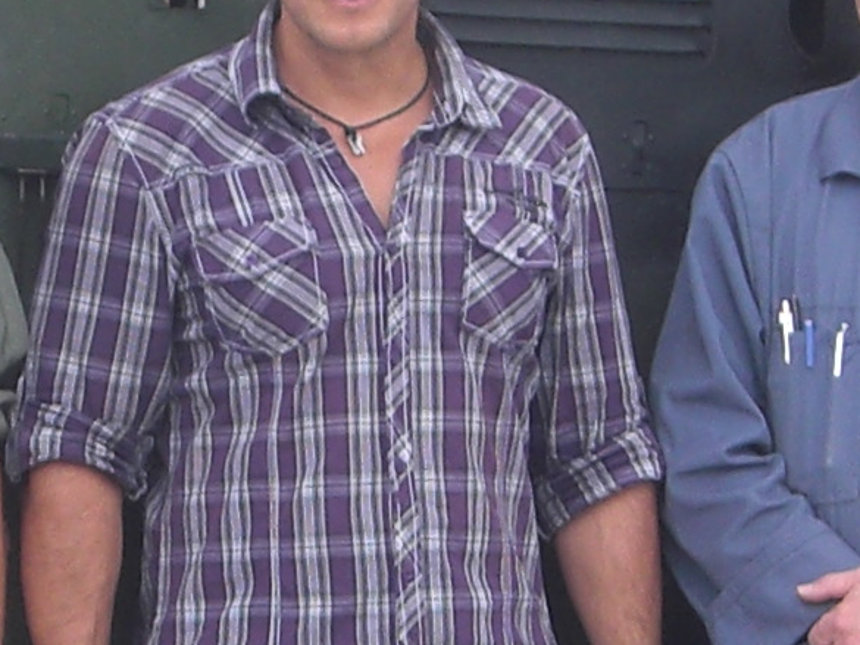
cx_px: 9
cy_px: 511
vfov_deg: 5.2
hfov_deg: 6.9
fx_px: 7132
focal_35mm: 287
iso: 50
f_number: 3.3
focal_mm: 8.2
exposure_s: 1/250
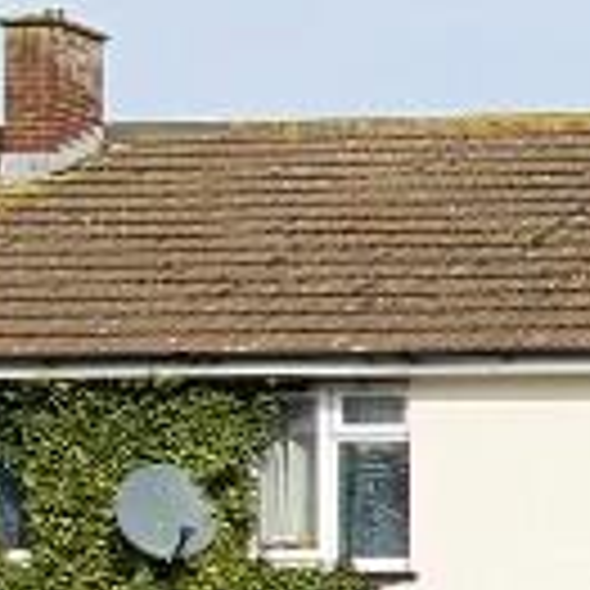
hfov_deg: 10.8
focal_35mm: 100
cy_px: 772
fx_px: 1928
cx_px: 1815
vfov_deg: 16.4
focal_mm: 10
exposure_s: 1/125
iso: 100
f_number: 10
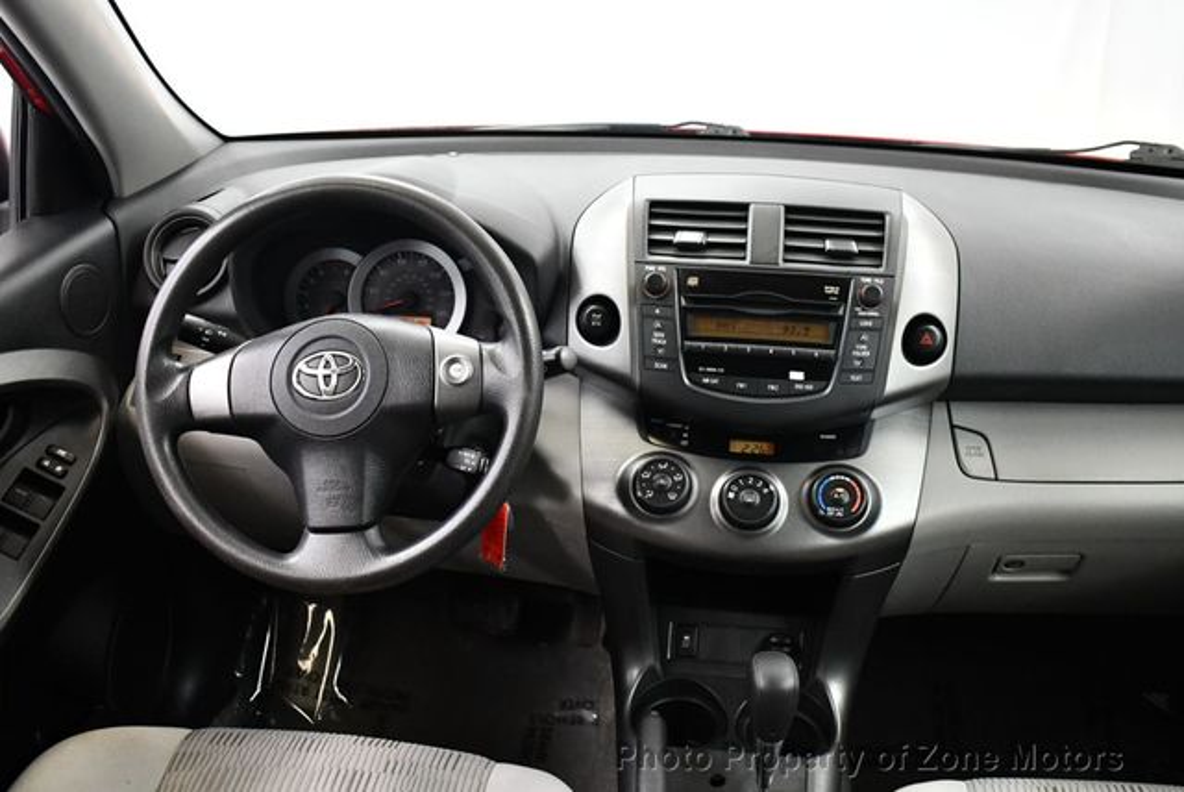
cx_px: 592
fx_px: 1317
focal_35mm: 40
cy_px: 396
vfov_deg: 33.5
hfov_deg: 48.4
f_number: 3.5
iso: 3200
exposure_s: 1/100
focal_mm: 20
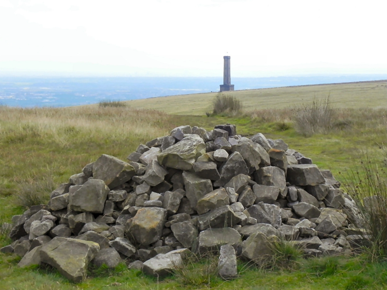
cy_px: 145
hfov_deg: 26.0
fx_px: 838
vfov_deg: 19.6
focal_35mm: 75
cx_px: 194
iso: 160
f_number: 6.3
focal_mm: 13.4
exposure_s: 1/333
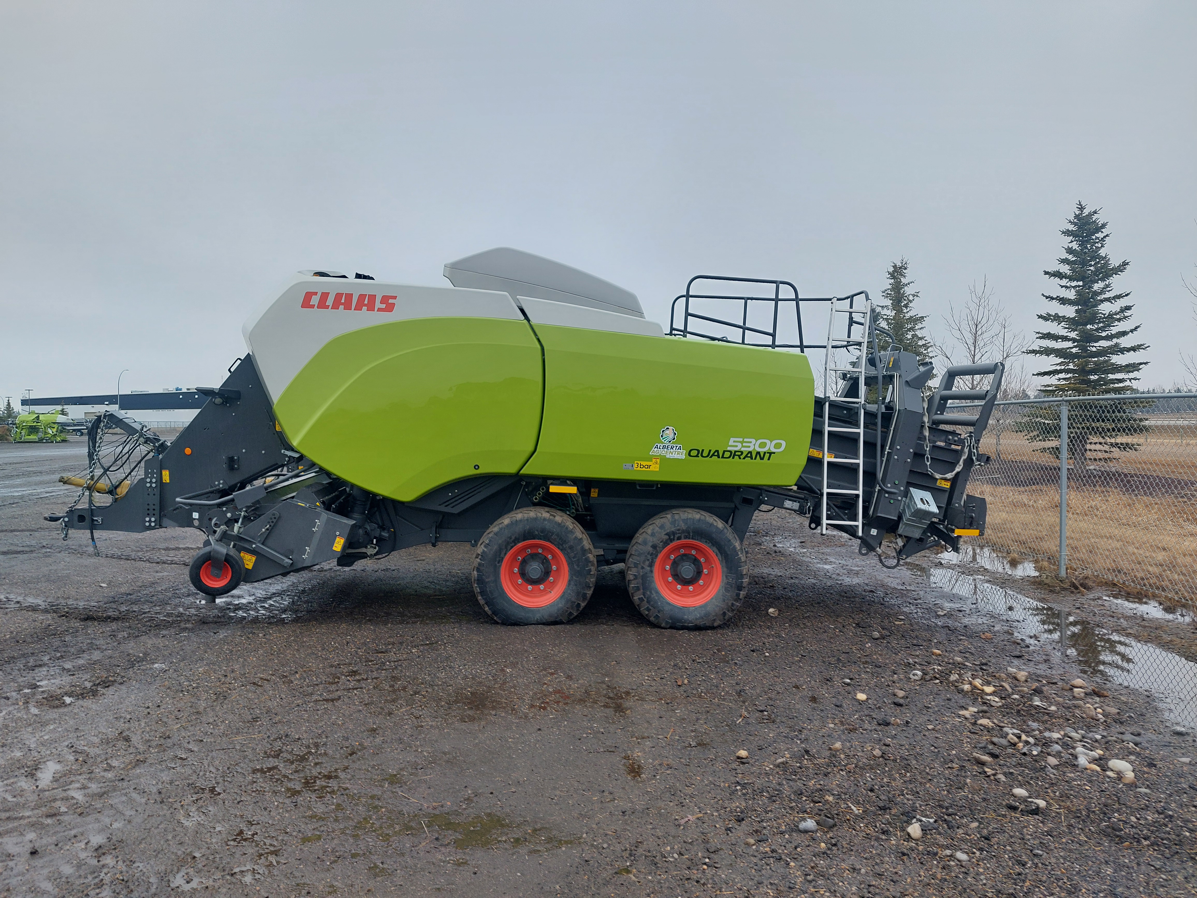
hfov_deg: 71.6
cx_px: 598
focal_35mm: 24
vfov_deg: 56.8
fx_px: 830
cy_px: 449
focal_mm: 5.23
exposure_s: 1/120
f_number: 1.8
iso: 50
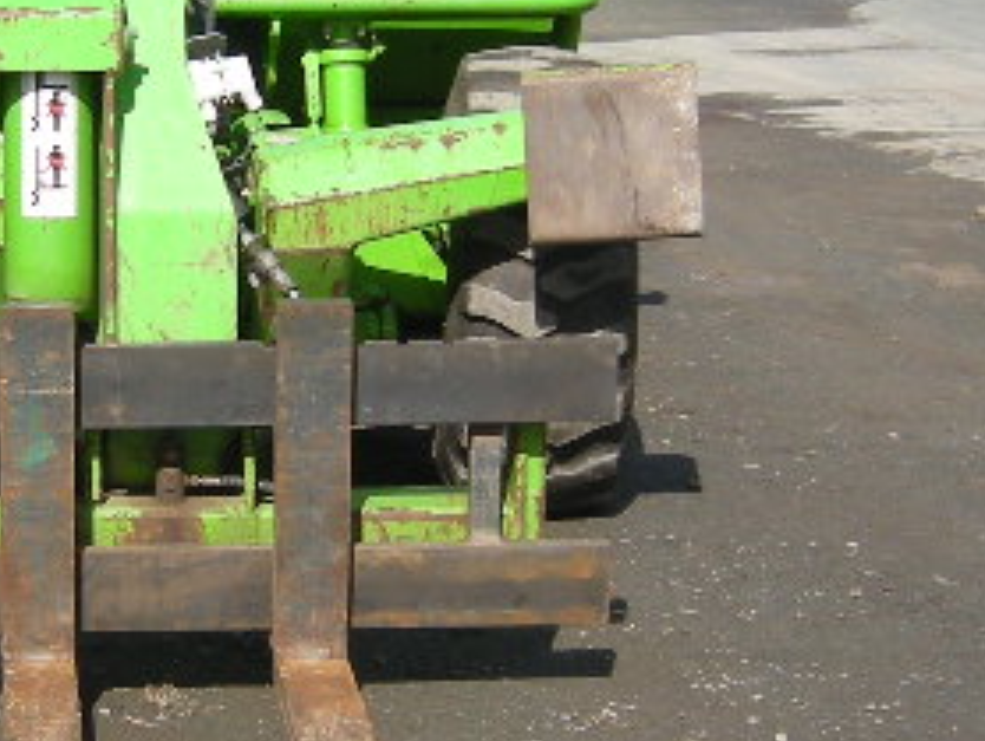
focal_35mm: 103
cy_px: 347
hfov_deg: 18.8
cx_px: 163
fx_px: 2933
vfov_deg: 14.4
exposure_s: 1/220
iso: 64
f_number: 5.6
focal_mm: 4.7
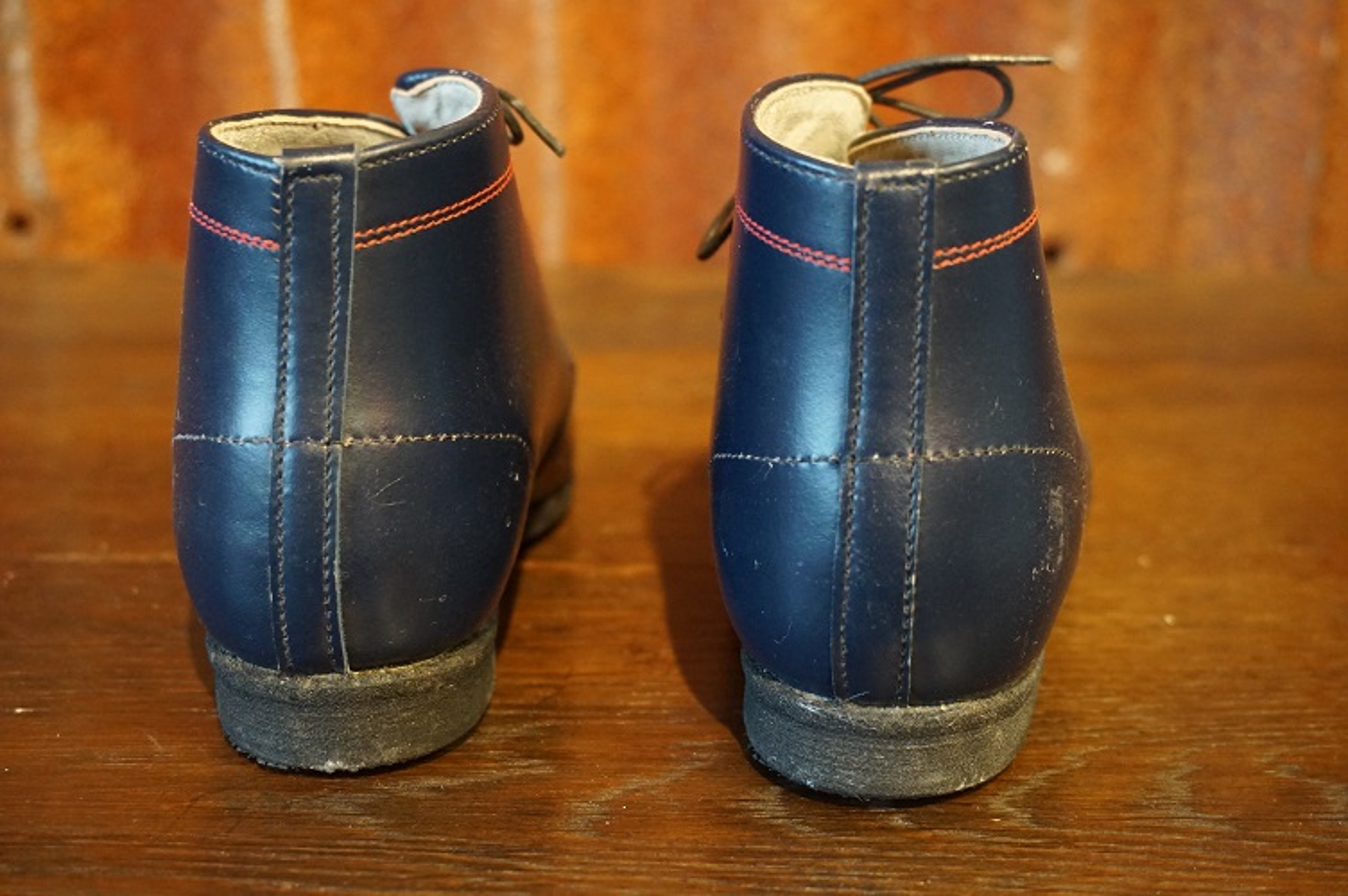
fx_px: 1908
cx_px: 674
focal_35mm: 51
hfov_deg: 38.9
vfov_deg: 26.4
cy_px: 448
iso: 3200
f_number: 5
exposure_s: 1/15
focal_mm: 34
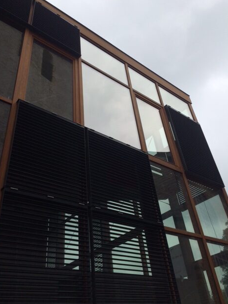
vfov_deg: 60.0
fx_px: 264
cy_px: 148
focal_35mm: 30
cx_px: 113
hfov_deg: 46.8
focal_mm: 4.15
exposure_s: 1/1414
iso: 32
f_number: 2.2
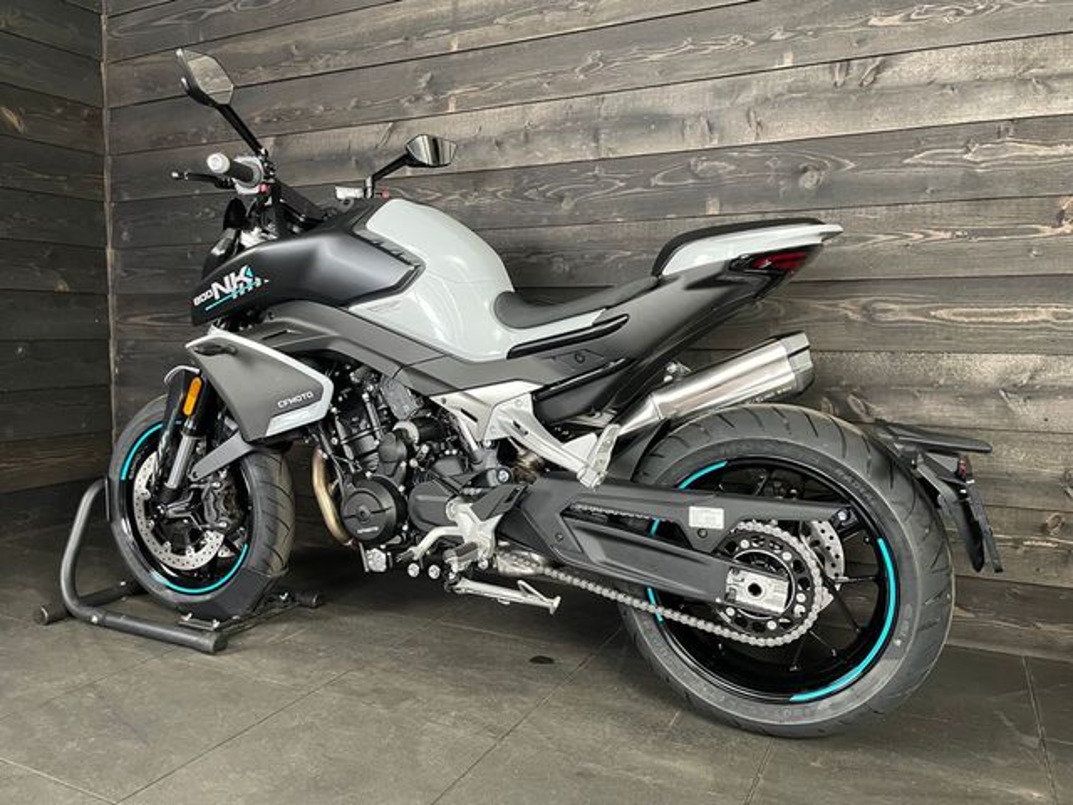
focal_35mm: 26
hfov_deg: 67.3
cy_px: 402
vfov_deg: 53.1
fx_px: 806
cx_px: 536
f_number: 1.6
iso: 400
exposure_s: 1/33
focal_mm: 4.2
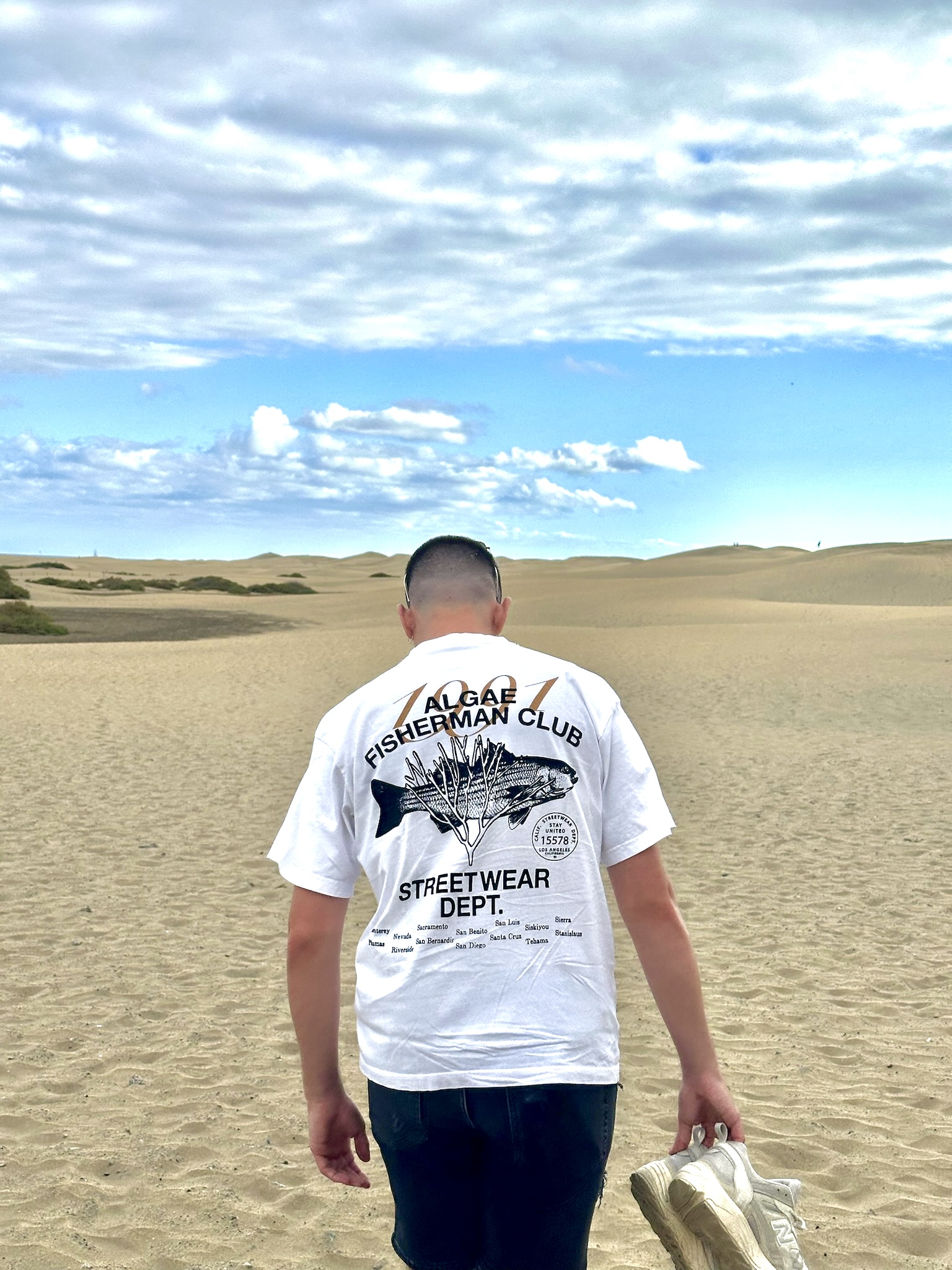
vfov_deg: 39.7
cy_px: 635
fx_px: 1760
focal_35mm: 48
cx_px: 476
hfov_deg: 30.3
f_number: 1.78
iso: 64
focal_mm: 6.86
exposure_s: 1/3731
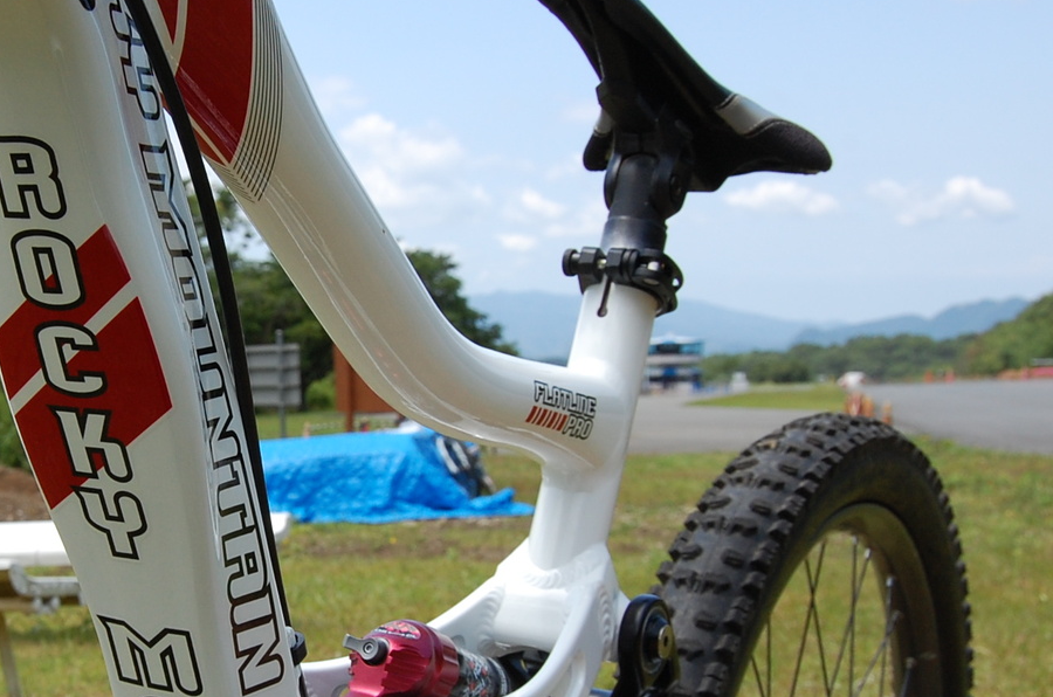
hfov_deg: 30.6
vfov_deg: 21.1
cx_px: 192
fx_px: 1868
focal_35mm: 64
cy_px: 434
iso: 400
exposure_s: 1/400
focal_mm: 24
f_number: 10
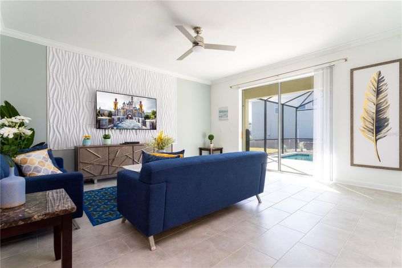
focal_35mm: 17
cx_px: 201
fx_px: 190
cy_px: 134
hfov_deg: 93.3
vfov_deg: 70.4
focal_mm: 17
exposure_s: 1/40
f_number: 22
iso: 1000
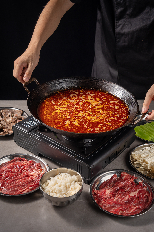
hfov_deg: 23.8
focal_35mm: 57
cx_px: 77
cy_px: 116
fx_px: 366
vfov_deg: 35.1
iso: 125
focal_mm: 57
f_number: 8
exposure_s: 1/125
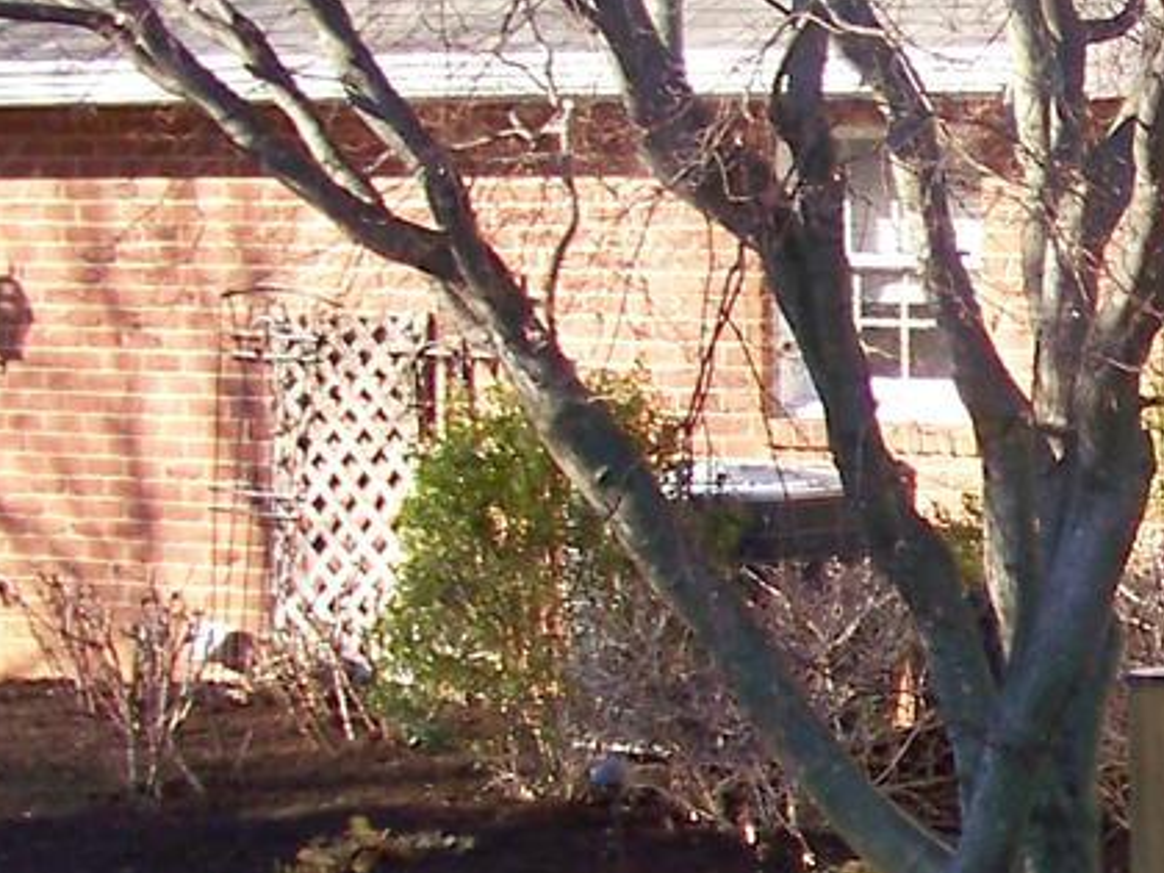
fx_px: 5414
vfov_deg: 9.2
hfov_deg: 11.6
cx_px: 1937
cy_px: 651
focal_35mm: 161
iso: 125
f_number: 2.8
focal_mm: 5.85
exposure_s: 1/250
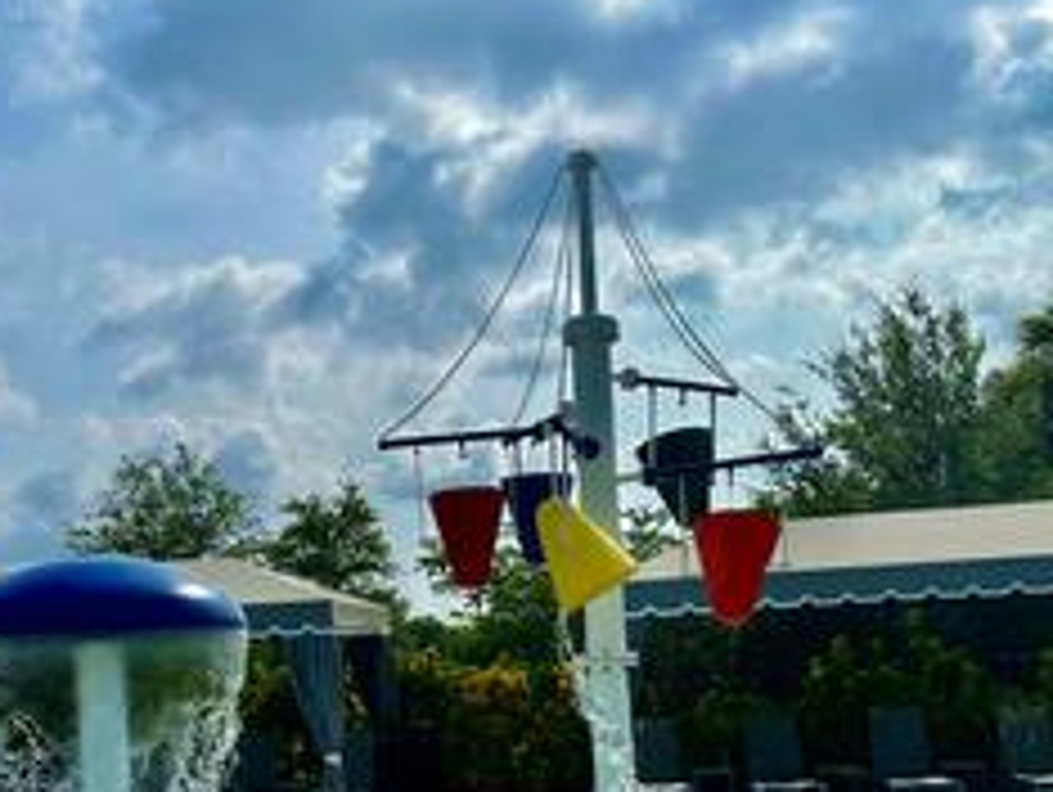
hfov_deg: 45.4
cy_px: 626
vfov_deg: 34.2
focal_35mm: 41
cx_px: 405
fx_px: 1248
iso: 80
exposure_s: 1/13699
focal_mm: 6.86
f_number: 1.78
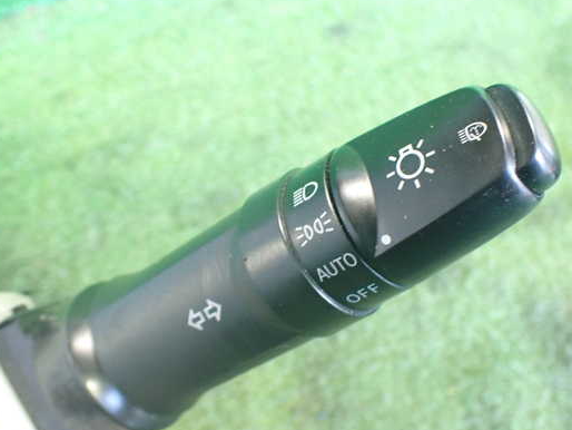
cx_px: 300
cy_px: 216
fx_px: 579
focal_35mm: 35
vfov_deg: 40.7
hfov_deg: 52.6
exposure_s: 1/30
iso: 800
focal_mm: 5.4
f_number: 2.3
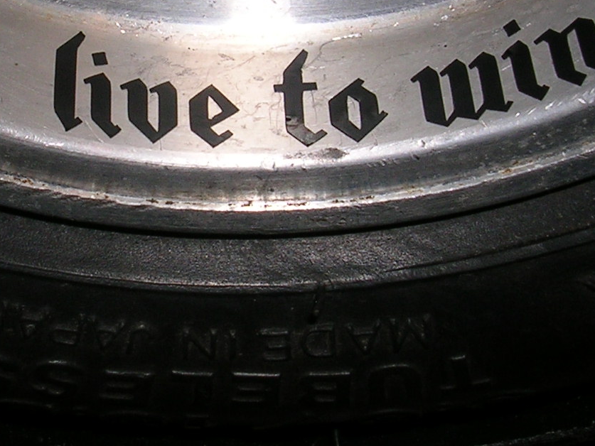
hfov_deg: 20.9
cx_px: 161
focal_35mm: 93
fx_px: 1599
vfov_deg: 15.7
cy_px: 59
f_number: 5.6
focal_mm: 5.8
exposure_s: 1/60.1
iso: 50
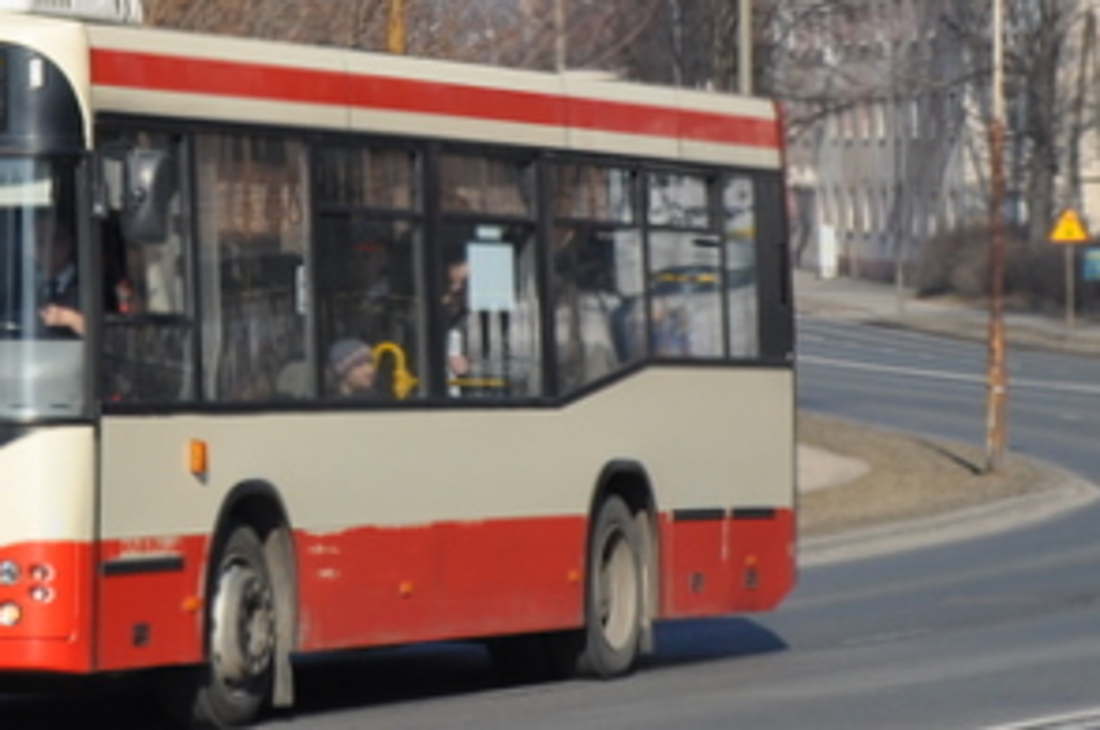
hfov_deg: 8.1
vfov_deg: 5.4
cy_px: -157
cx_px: -314
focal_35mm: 253
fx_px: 7704
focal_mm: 55
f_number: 6.3
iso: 400
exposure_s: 1/1600
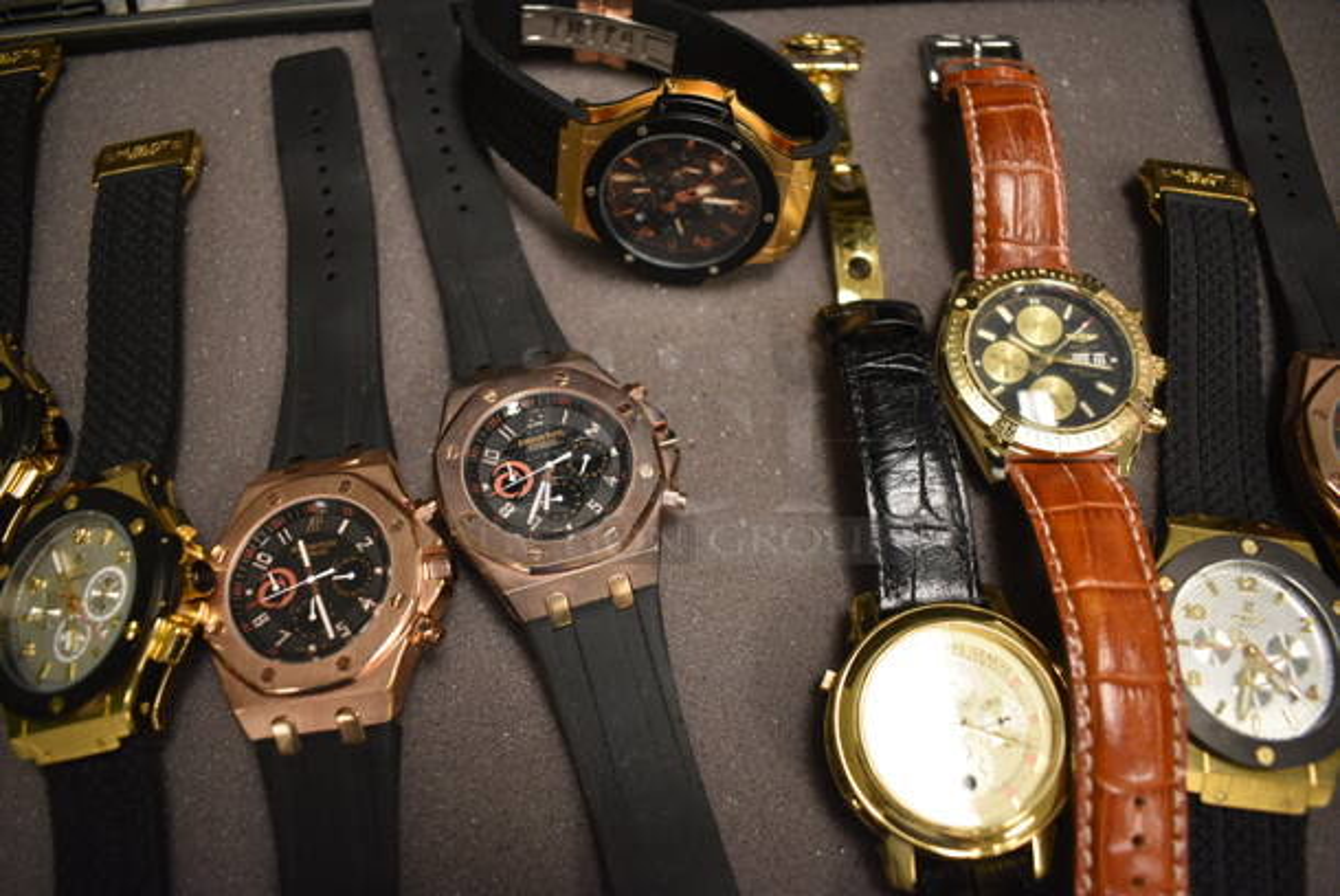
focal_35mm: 27
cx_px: 670
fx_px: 1006
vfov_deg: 48.0
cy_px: 448
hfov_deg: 67.3
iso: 1400
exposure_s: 1/60
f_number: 4
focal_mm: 18
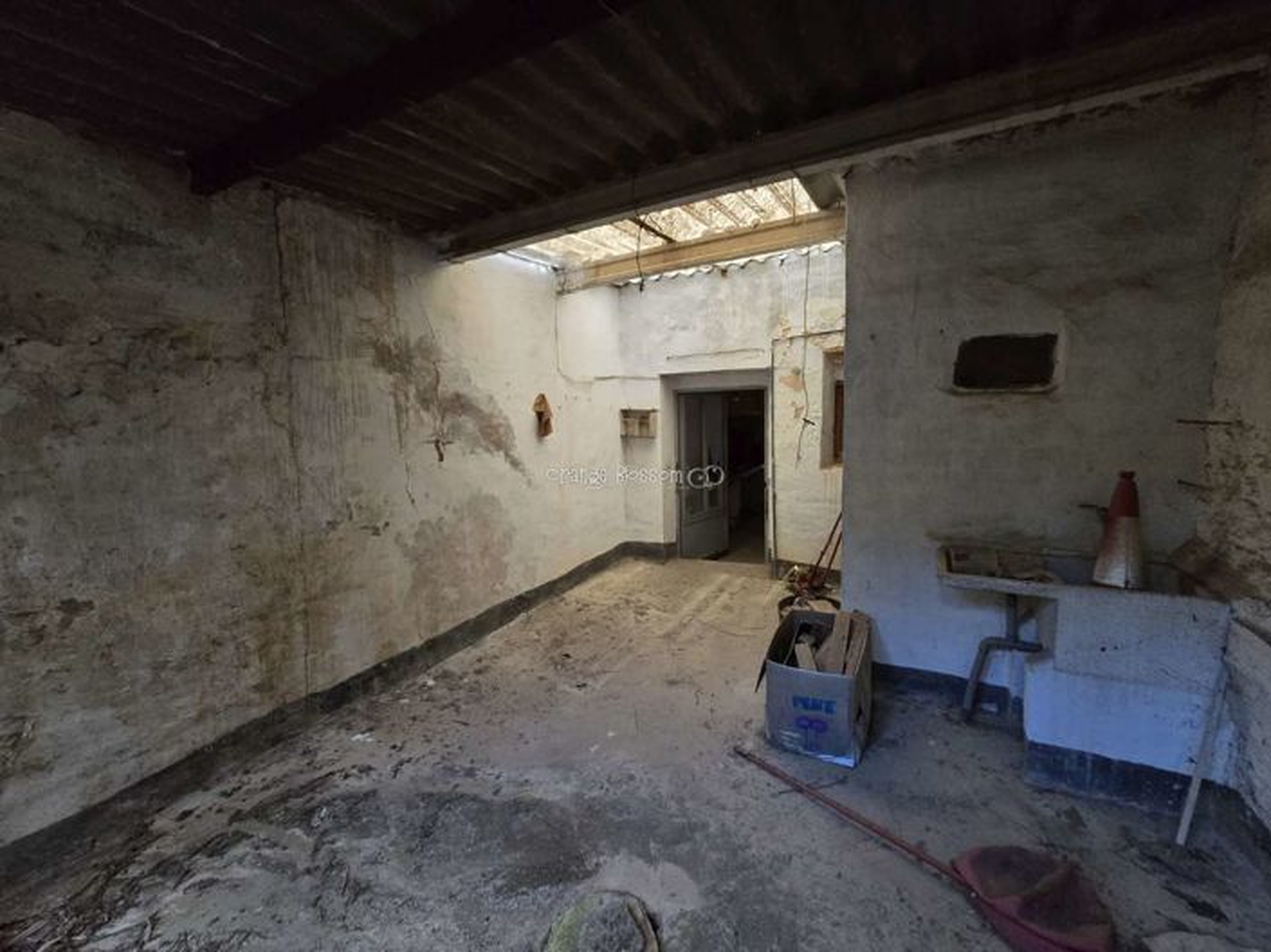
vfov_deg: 89.9
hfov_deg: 106.2
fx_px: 477
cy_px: 476
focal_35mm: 13
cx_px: 636
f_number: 2.2
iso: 1000
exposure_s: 1/50
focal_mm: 2.2
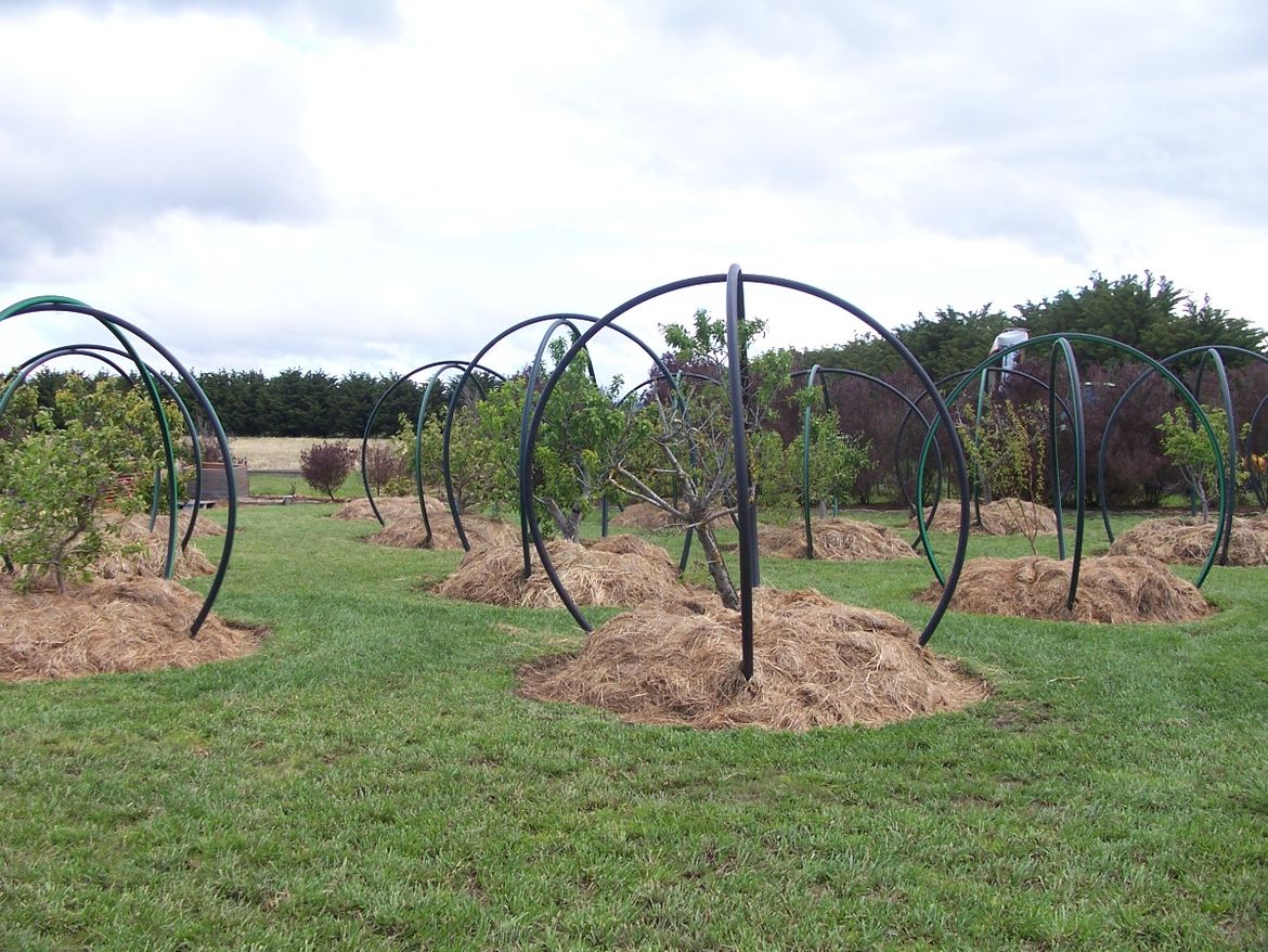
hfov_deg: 52.6
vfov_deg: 40.7
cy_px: 476
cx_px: 634
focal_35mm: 35
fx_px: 1282
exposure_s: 1/250
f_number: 2.8
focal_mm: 6
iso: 80
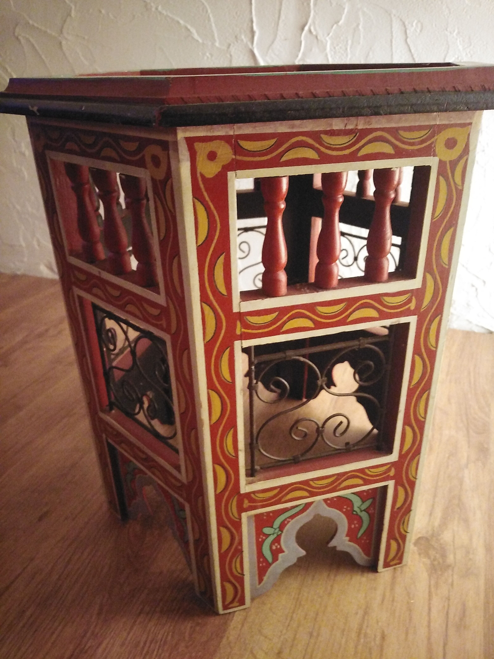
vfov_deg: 67.3
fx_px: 495
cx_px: 247
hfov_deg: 53.1
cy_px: 330
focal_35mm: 26
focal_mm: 3.62
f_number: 1.8
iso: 1513
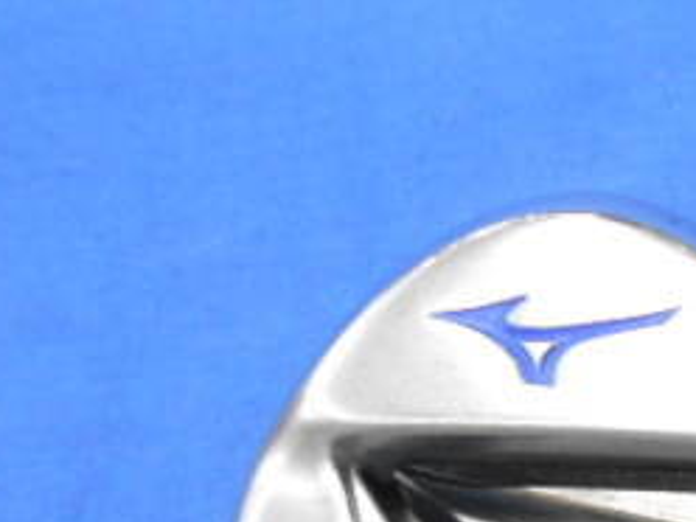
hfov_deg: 25.6
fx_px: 1347
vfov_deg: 20.5
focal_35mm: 67
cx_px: 862
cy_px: 626
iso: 220
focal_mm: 4.6
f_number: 3.2
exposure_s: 1/30
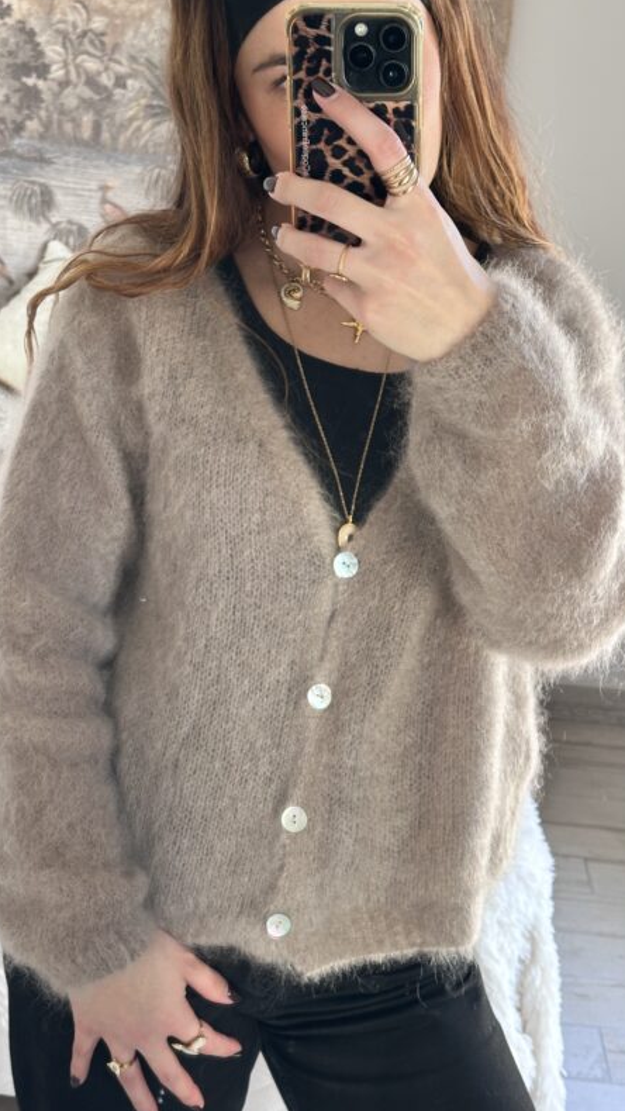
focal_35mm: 53
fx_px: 1561
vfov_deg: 39.2
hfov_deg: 22.6
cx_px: 391
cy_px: 559
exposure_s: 1/60
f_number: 1.78
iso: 100
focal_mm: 6.86
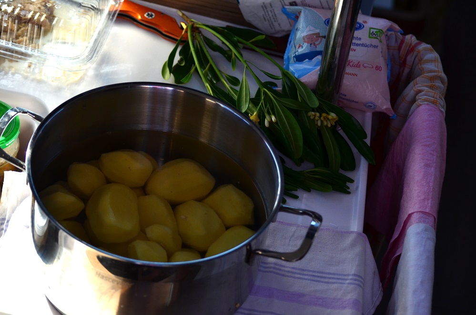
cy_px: 158
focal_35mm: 105
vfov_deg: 13.0
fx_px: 1385
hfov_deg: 19.5
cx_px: 238
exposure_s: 1/1000
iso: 400
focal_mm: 70
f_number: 4.5
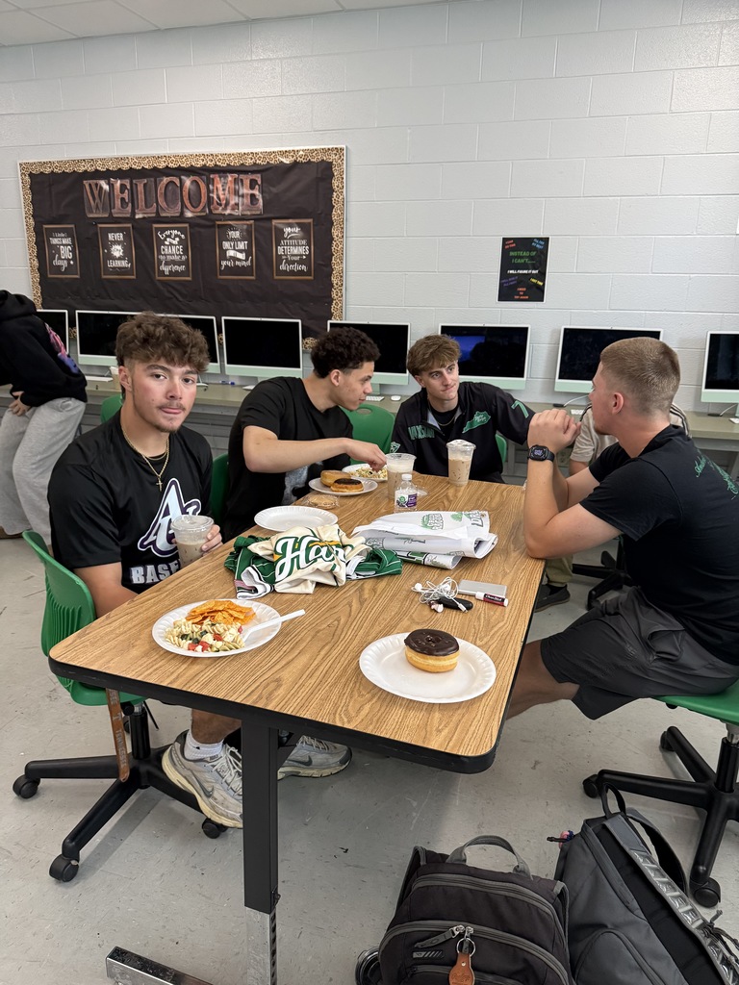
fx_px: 683
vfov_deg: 71.6
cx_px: 370
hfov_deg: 56.8
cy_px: 492
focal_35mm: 24
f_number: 1.78
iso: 320
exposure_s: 1/60
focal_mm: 6.76
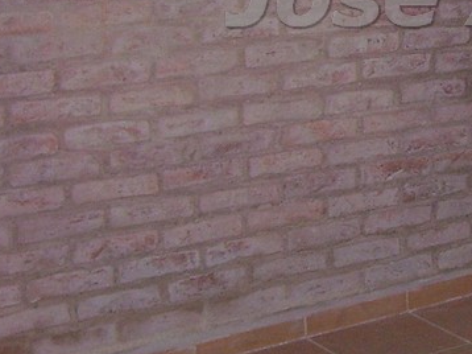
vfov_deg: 12.8
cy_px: 8
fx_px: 1553
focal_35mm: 114
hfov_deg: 15.8
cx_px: 724
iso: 125
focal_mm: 5.6
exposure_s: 1/60
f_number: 2.7
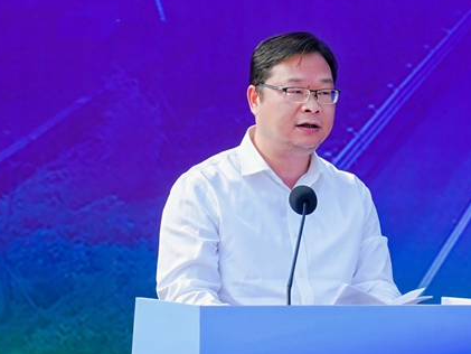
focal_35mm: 168
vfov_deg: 8.8
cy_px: 208
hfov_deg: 11.7
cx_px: 322
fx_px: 2287
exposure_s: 1/1.43
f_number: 4.5
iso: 250
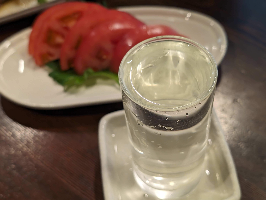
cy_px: 100
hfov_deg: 38.9
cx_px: 133
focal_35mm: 49
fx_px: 377
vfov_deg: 29.7
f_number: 1.68
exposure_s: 1/60
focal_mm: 6.9
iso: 203
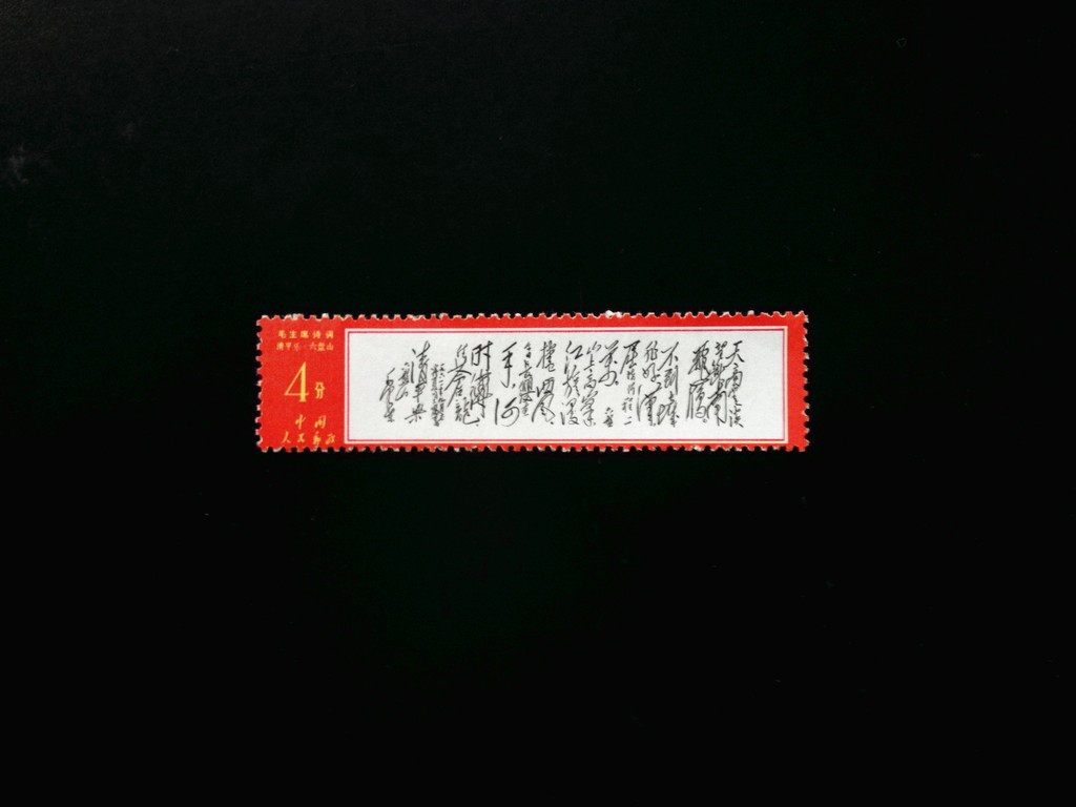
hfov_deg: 52.6
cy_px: 404
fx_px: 1088
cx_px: 538
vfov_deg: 40.7
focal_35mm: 35
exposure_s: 1/20
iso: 100
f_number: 2.4
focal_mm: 4.28
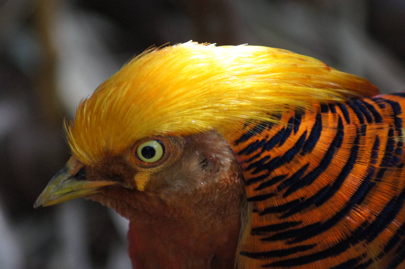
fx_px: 5060
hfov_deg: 4.6
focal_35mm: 450
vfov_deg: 3.1
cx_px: 202
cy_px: 134
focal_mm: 300
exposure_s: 1/160
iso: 1600
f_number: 5.6
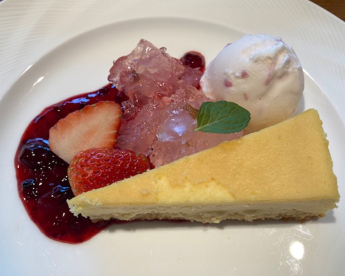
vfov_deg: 48.5
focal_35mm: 30
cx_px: 179
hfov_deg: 58.8
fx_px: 306
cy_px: 136
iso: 40
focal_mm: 3.99
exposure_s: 1/100
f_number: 1.8
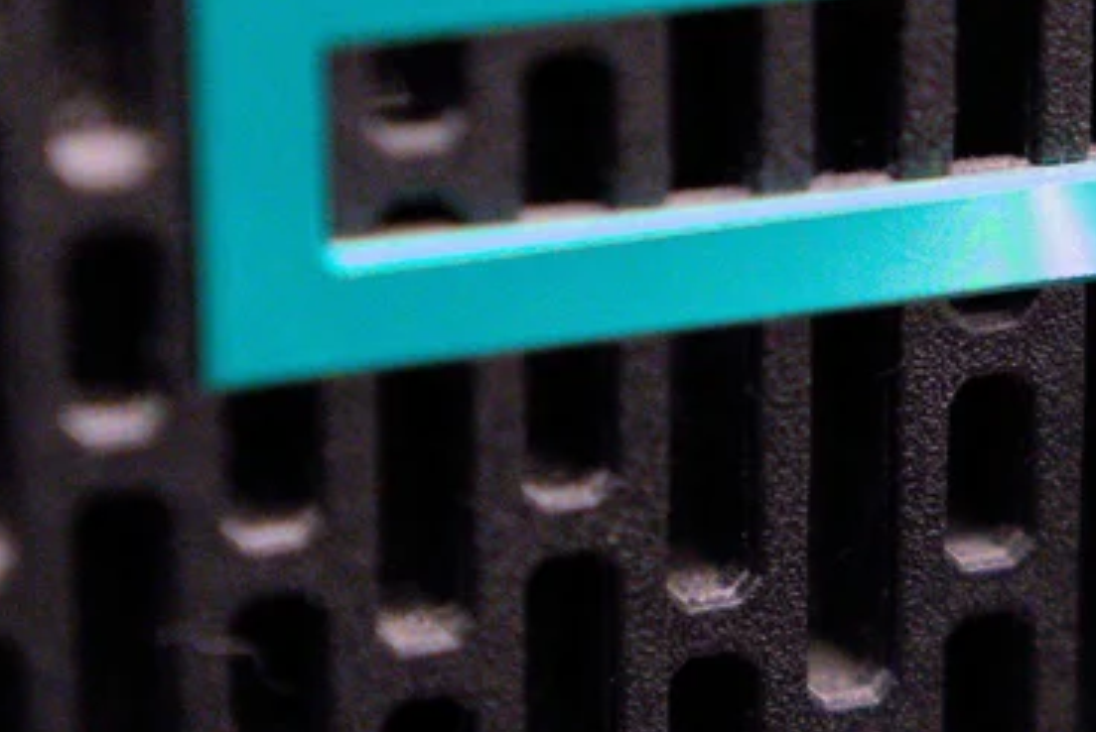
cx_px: 667
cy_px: 204
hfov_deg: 13.5
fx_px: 4631
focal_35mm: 152
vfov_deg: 9.0
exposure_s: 1/30
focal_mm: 35
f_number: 2
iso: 12800
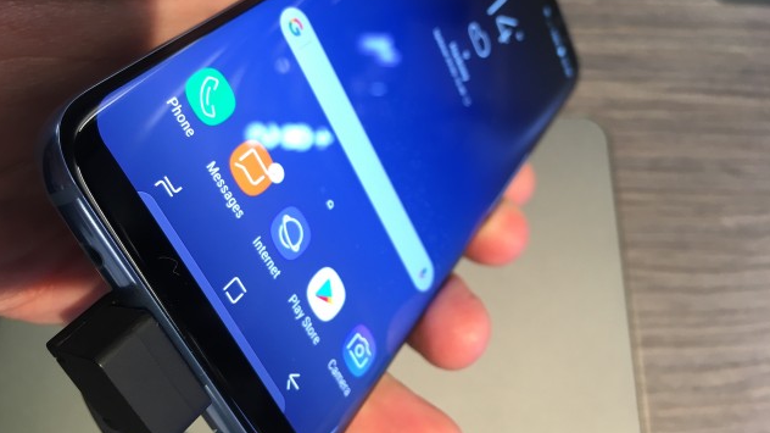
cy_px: 172
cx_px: 384
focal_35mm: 32
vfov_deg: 36.5
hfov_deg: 61.0
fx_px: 653
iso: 64
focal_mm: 4.15
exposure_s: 1/33
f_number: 2.2
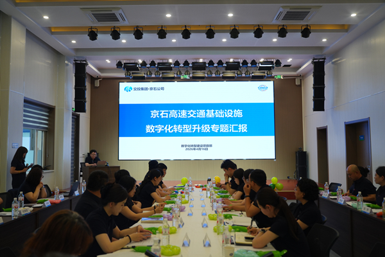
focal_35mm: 30
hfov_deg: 61.9
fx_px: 321
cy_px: 128
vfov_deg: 43.6
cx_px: 192
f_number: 3.2
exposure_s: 1/160
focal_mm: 30
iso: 640
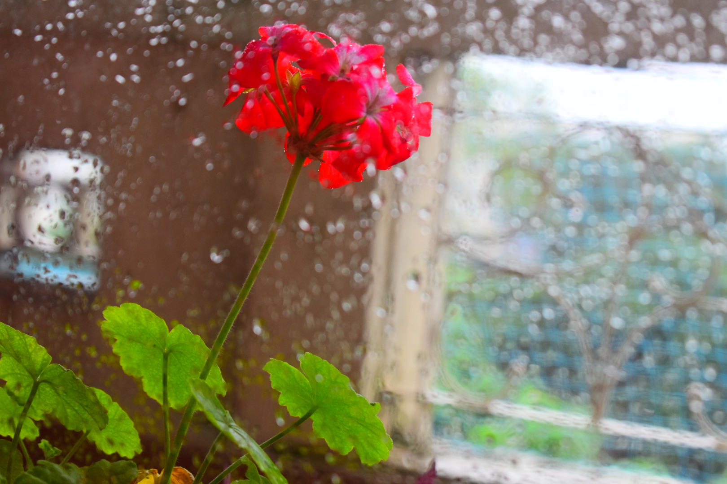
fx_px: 1666
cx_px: 364
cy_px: 242
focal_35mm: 82
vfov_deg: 16.6
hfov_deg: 24.6
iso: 500
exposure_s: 1/125
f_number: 5.6
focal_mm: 55
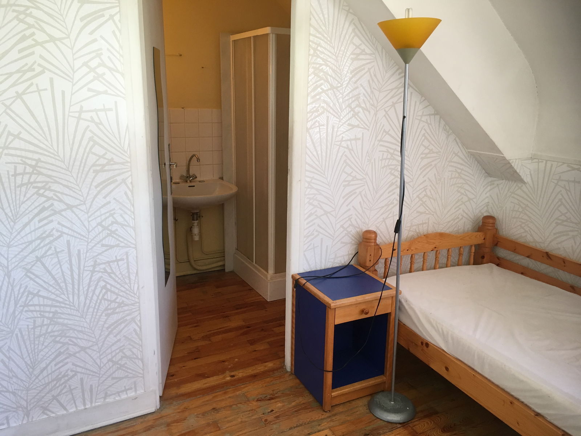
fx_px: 487
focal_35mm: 29
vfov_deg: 48.2
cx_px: 290
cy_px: 218
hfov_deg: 61.7
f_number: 2.2
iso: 125
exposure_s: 1/33
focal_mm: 4.15
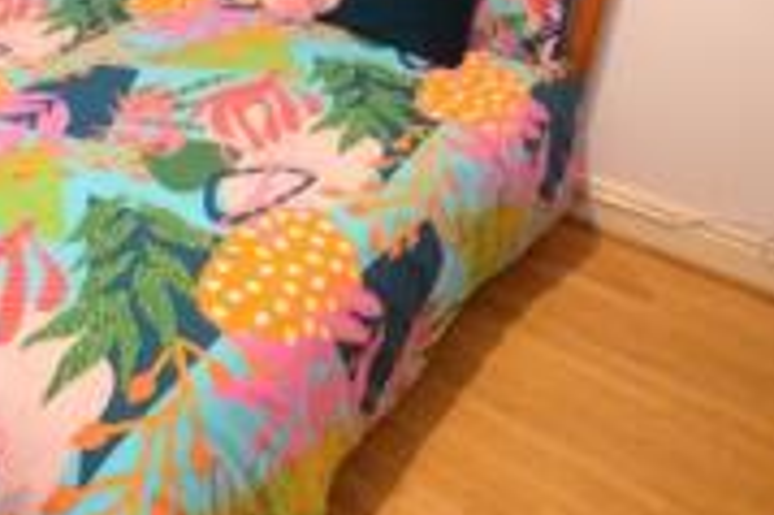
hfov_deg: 43.1
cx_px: 39
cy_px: -6
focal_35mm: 40
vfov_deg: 30.8
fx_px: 859
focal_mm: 10
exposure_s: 1/10
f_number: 3.5
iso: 800
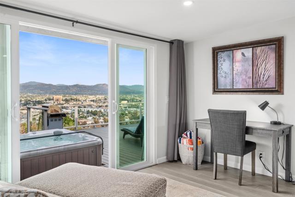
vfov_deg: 45.0
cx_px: 148
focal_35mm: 29
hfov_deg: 63.6
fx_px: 238
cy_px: 98
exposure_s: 1/20
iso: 400
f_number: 10
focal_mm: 29
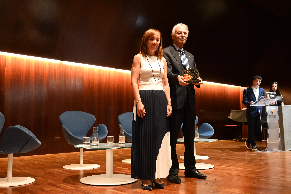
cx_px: 146
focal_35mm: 36
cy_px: 97
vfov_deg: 36.9
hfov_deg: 53.1
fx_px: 291
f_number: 5
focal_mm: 24
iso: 6400
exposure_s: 1/100
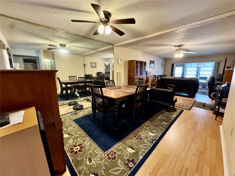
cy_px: 88
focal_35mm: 14
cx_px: 118
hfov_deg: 102.1
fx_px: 95
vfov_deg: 85.7
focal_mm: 2.22
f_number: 2.2
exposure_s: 1/60
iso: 1000
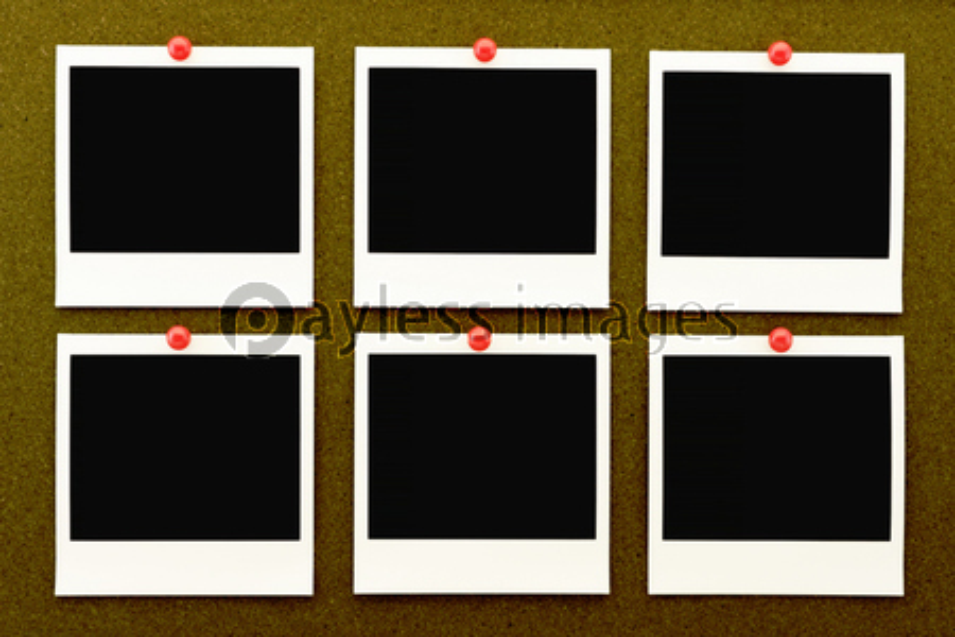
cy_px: 318
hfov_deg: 33.4
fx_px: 1592
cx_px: 478
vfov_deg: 22.6
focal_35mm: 60
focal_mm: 60
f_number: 36
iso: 400
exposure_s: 5
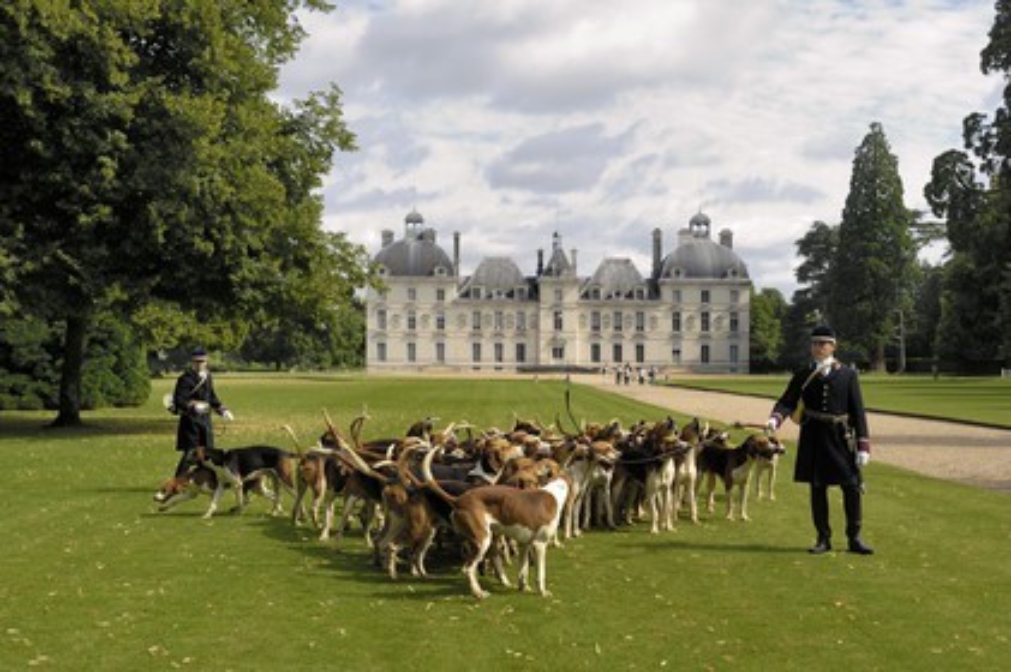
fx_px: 1263
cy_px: 336
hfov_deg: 43.6
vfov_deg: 29.8
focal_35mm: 45
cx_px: 506
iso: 100
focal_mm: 30
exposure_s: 1/320
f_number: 5.6
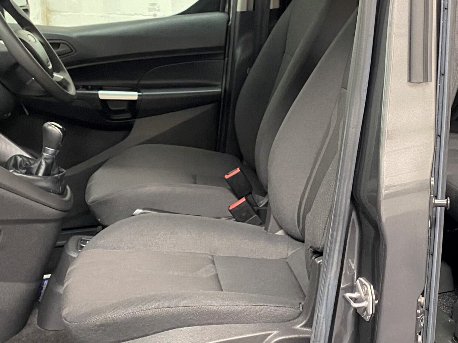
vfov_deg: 27.0
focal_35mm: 54
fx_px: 714
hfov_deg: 33.7
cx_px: 412
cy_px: 144
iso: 400
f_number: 1.8
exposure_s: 1/50
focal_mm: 4.25
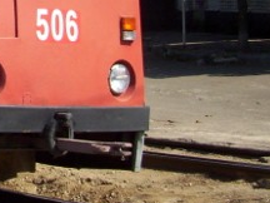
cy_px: -46
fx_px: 983
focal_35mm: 126
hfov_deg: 14.5
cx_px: -139
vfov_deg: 11.5
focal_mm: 5.7
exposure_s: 1/250
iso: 80
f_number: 5.6
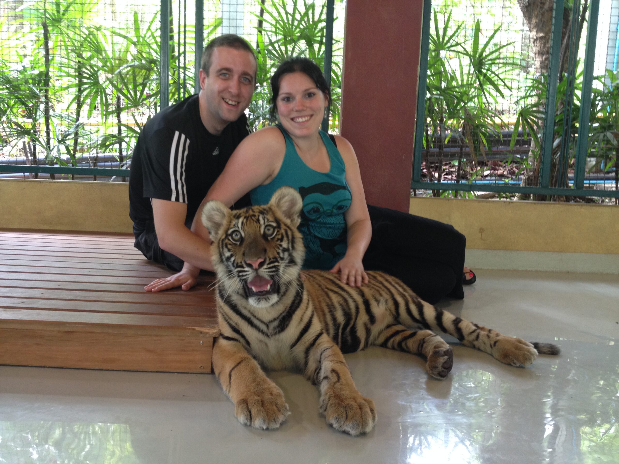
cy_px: 232
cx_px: 310
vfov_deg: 40.7
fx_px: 626
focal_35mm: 35
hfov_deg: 52.6
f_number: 2.4
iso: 100
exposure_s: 1/20
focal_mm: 4.28
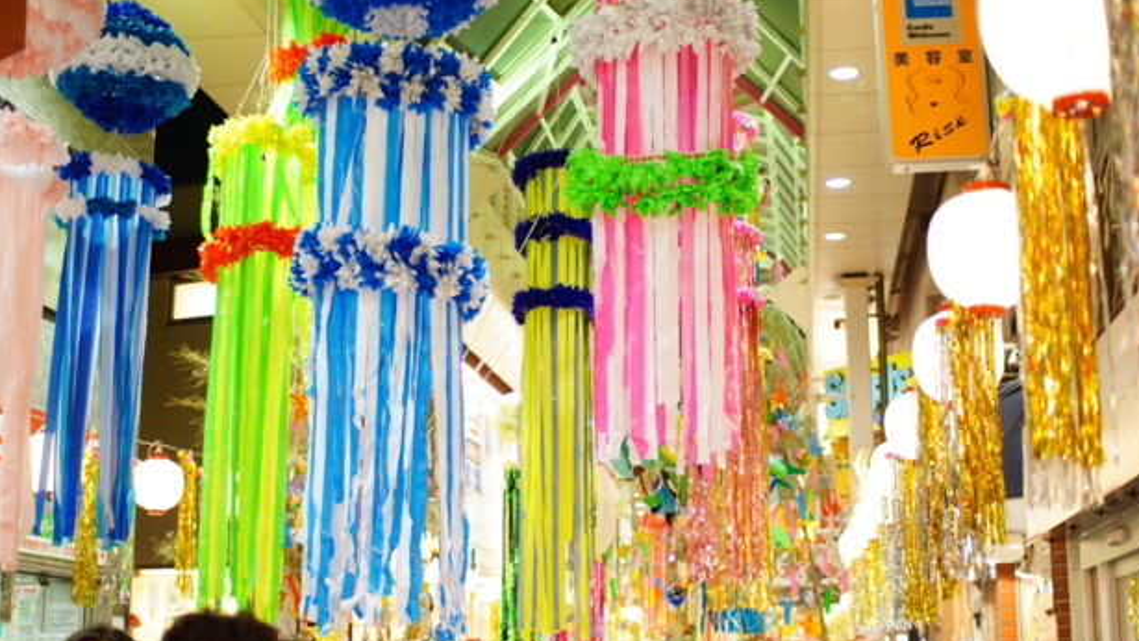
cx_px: 559
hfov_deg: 42.1
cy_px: 364
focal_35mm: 49
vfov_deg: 24.4
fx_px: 1480
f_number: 1.4
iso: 800
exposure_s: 1/200
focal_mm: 30
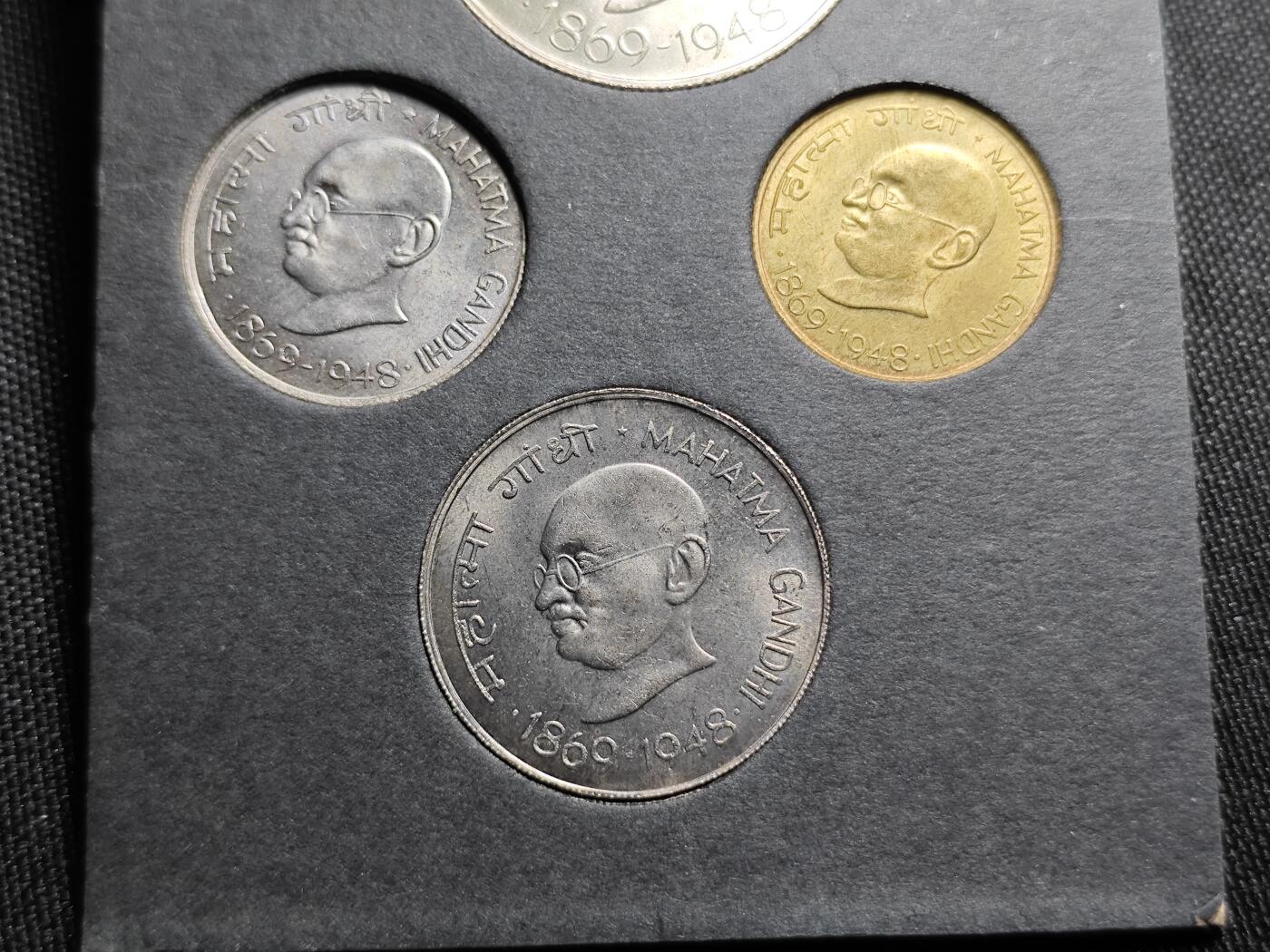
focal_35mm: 49
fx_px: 1798
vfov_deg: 29.7
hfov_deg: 38.9
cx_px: 635
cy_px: 476
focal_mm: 5.84
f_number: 1.6
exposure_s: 1/94
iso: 100
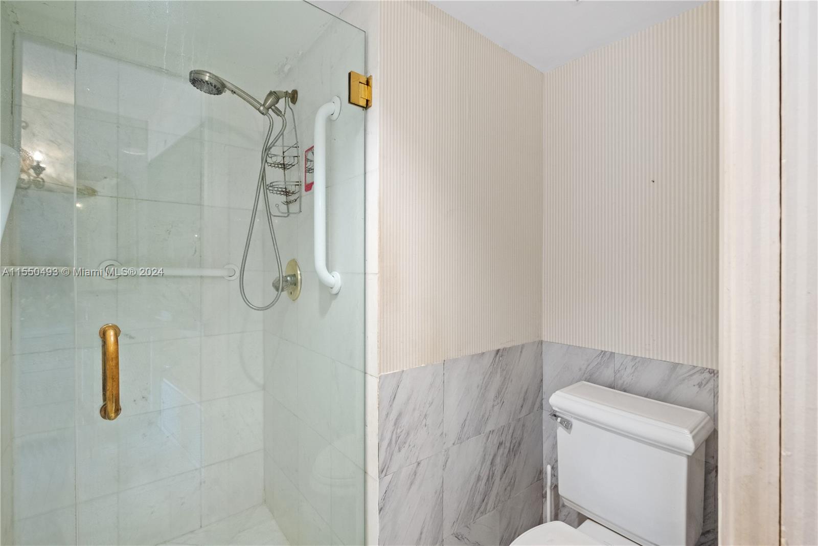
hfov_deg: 96.7
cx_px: 409
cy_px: 273
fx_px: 364
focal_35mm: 16
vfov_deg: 73.8
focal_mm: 16
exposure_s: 1/15
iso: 5000
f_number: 8
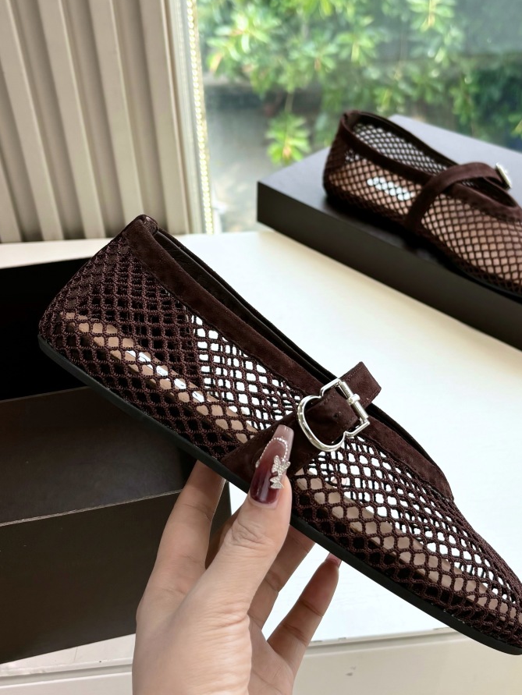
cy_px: 321
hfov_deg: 34.2
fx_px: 844
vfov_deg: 44.7
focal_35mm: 42
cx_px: 334
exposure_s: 1/591
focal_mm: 5.96
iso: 50
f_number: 1.6
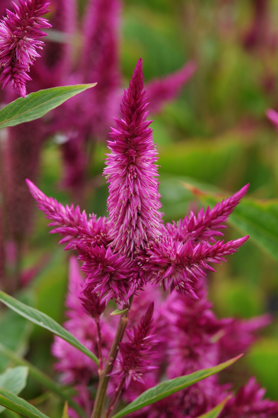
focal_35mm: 158
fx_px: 1829
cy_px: 209
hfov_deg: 8.7
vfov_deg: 13.1
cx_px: 139
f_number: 10
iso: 200
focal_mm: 105
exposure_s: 1/50
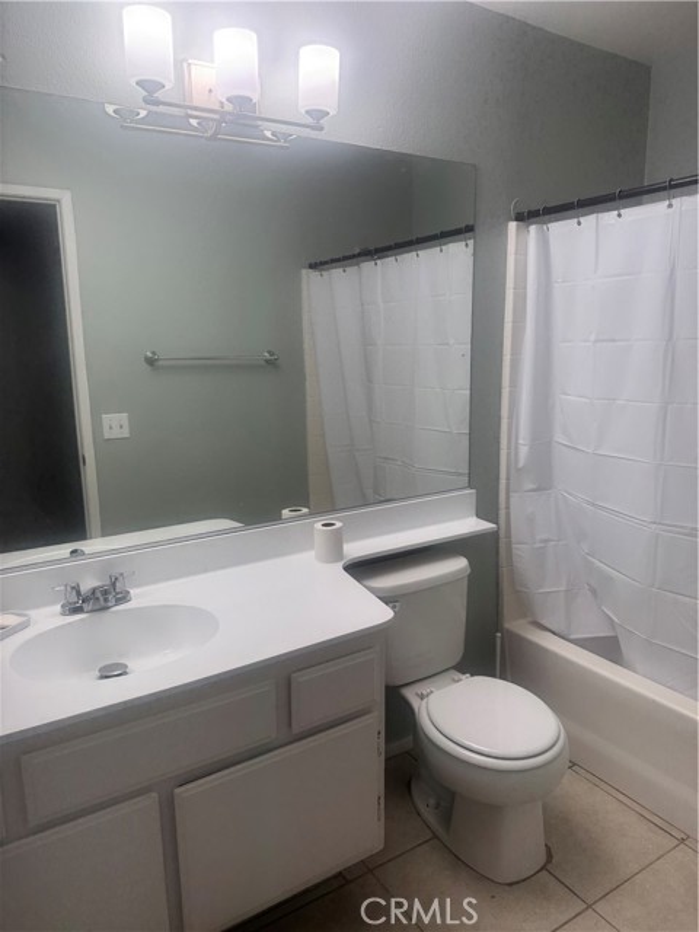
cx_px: 350
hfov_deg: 56.8
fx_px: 646
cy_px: 466
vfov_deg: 71.6
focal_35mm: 24
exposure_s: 1/120
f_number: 1.78
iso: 64
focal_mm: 6.76
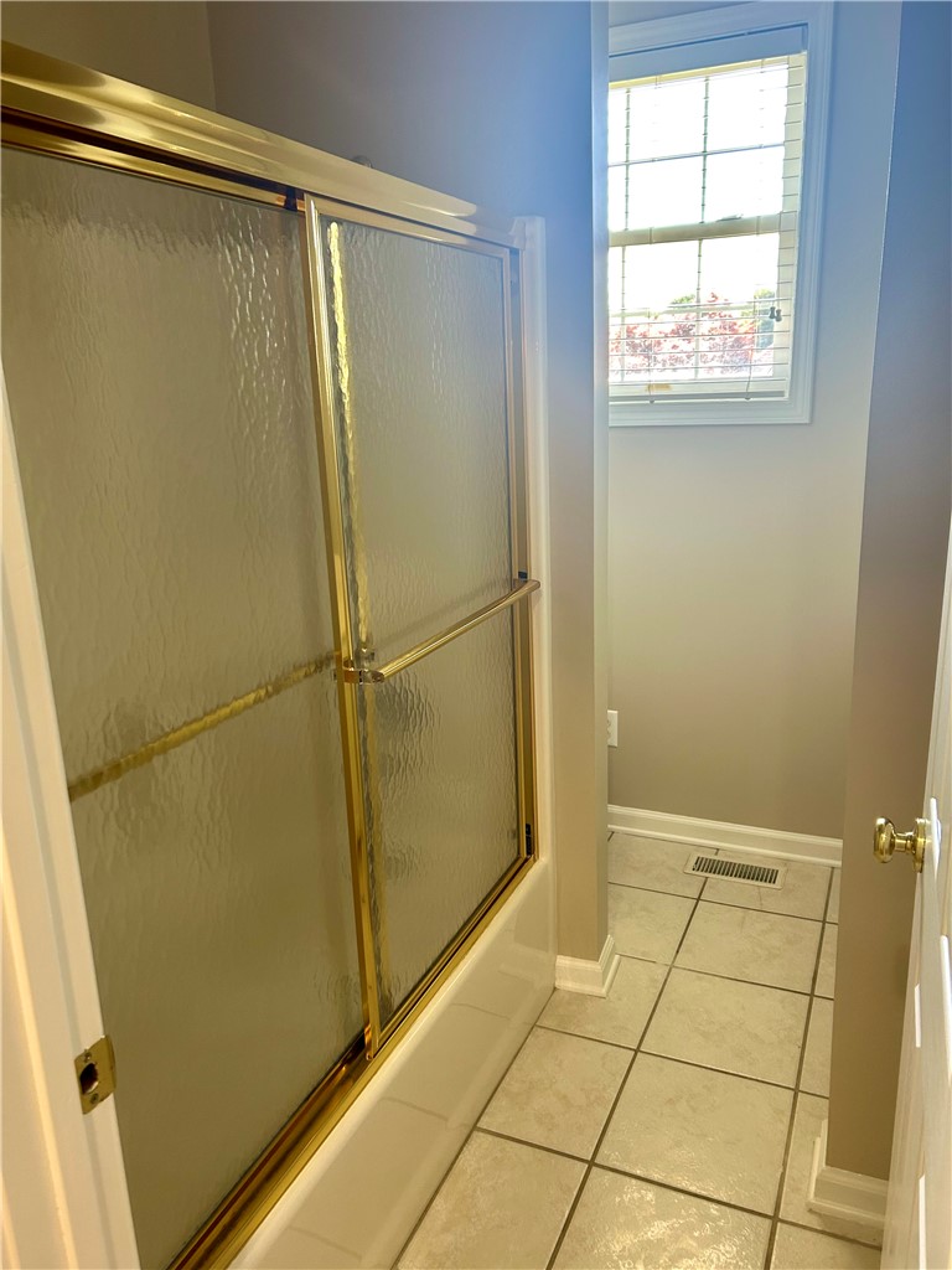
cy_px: 635
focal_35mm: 26
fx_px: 953
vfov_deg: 67.3
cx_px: 476
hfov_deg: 53.1
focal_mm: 5.7
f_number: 1.5
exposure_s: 1/60
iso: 100
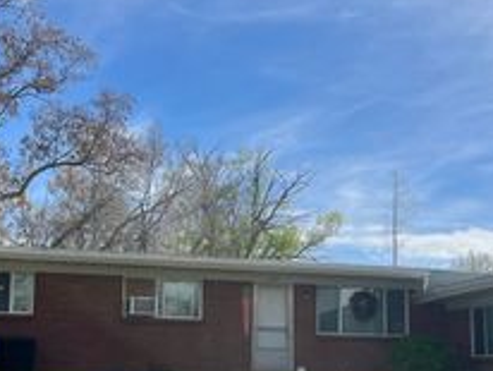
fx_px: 898
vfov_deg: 23.1
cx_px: 263
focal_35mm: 63
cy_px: 274
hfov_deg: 30.7
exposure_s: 1/4651
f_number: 1.6
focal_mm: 5.1
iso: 50
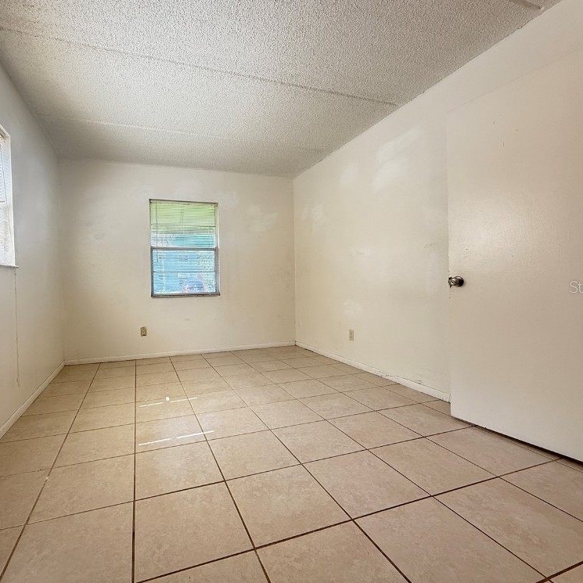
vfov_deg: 84.0
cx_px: 243
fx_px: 324
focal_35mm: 17
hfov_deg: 83.3
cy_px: 286
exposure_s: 1/99
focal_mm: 2.22
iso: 125
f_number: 2.2
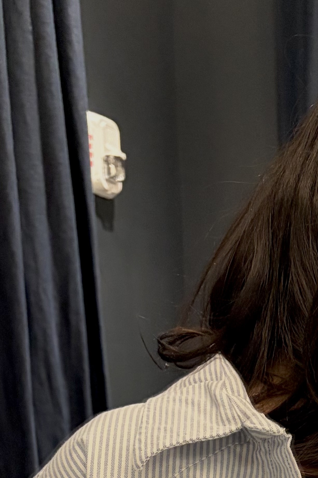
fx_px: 1113
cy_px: 675
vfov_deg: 21.2
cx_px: 373
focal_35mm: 84
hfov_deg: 15.7
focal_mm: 5.96
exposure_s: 1/60
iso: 320
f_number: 1.6
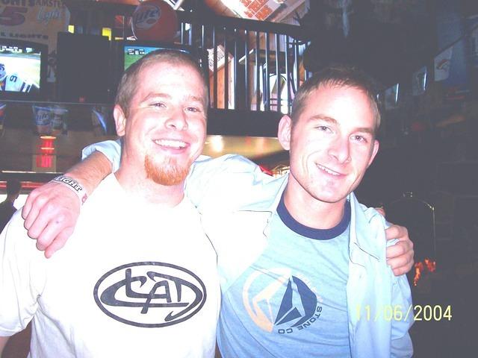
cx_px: 239
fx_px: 511
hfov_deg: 50.1
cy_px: 179
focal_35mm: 37
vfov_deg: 38.7
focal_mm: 5.6
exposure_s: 1/60
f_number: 2.8
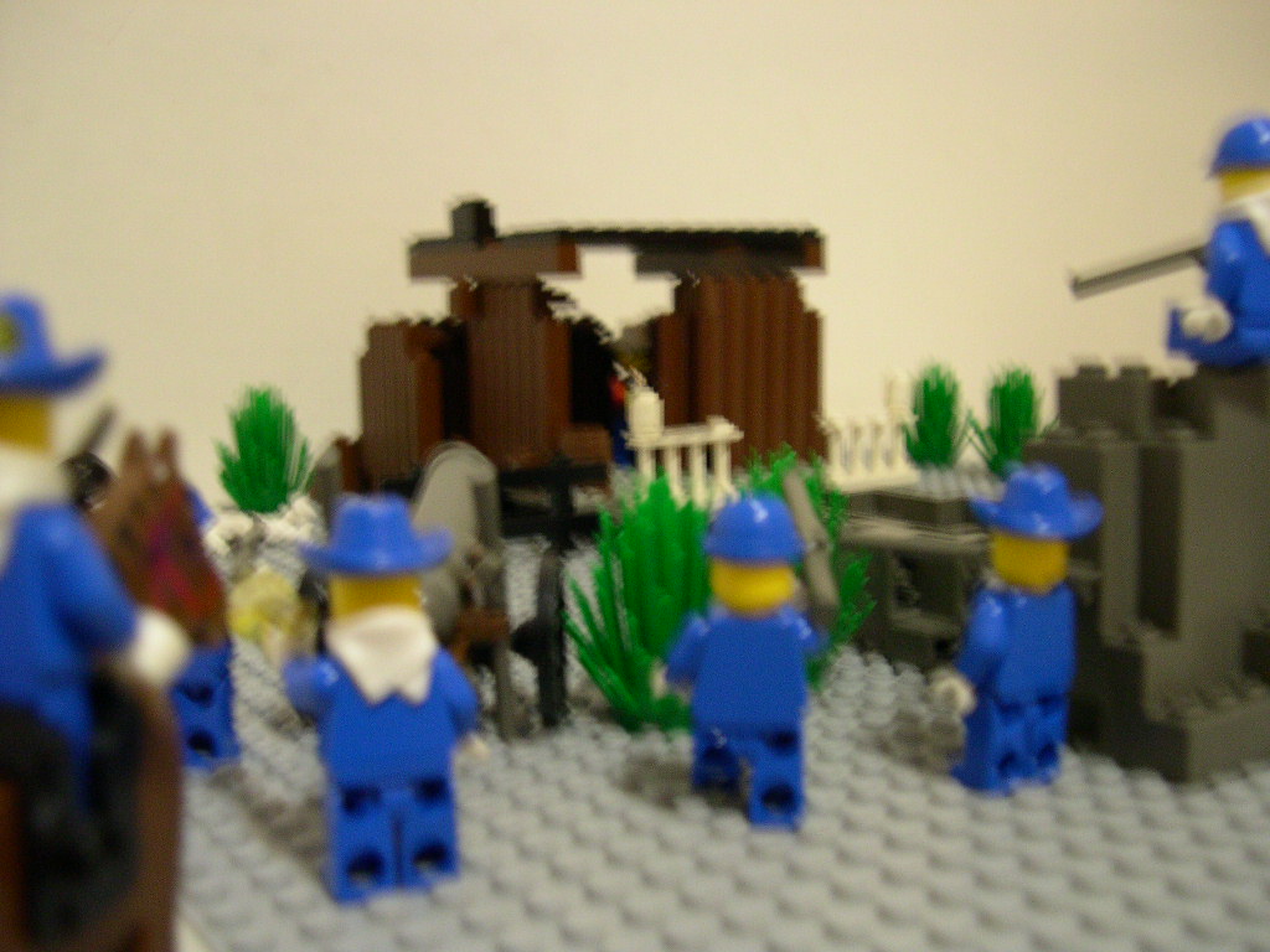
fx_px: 1394
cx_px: 635
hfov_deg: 49.0
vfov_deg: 37.7
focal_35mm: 38
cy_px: 476
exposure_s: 1/3
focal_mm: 8
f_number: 2.8
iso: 400
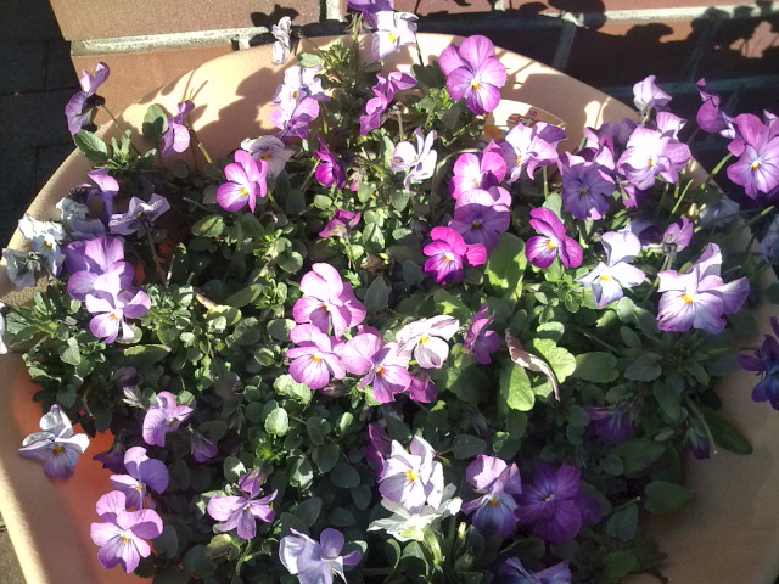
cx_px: 390
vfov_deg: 44.2
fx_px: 720
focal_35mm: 32
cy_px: 292
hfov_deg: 56.8
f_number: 2.8
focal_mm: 3.3
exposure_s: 1/435
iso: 64
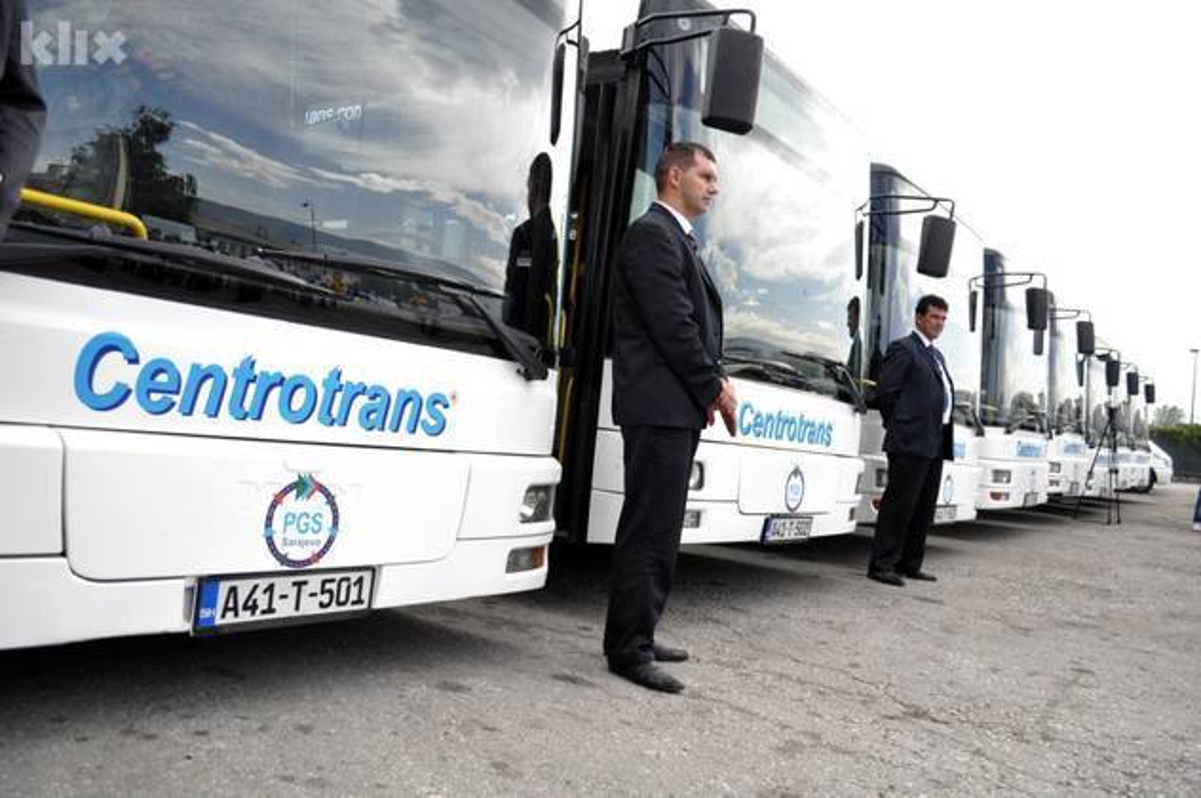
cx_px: 600
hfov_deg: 62.0
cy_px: 399
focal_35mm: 30
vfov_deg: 43.5
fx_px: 1000
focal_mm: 20
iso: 2000
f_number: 3.8
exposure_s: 1/4000
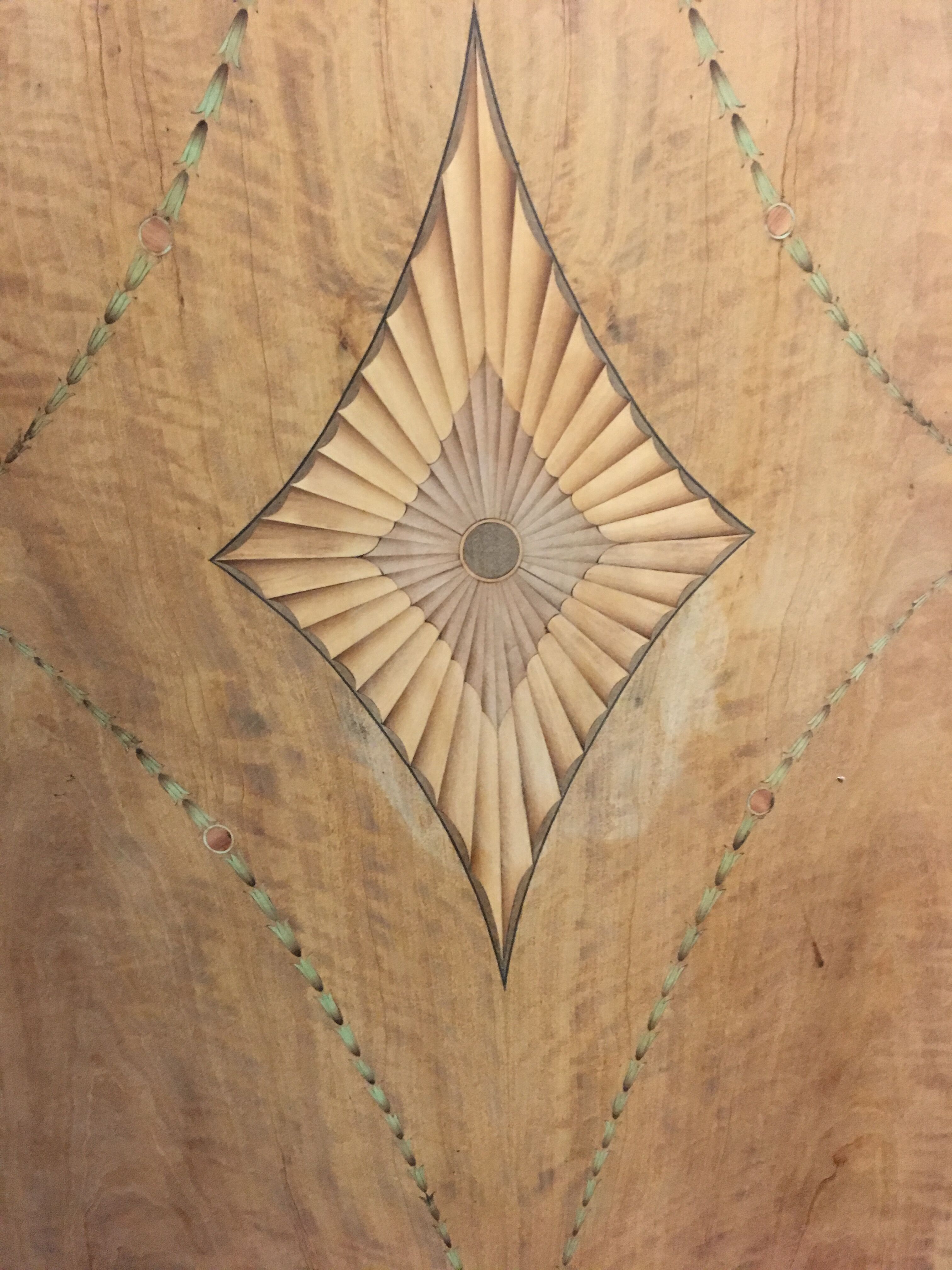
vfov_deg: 61.7
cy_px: 635
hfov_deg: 48.2
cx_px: 476
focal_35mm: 29
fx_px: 1063
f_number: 2.2
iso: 200
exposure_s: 1/17
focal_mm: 4.15
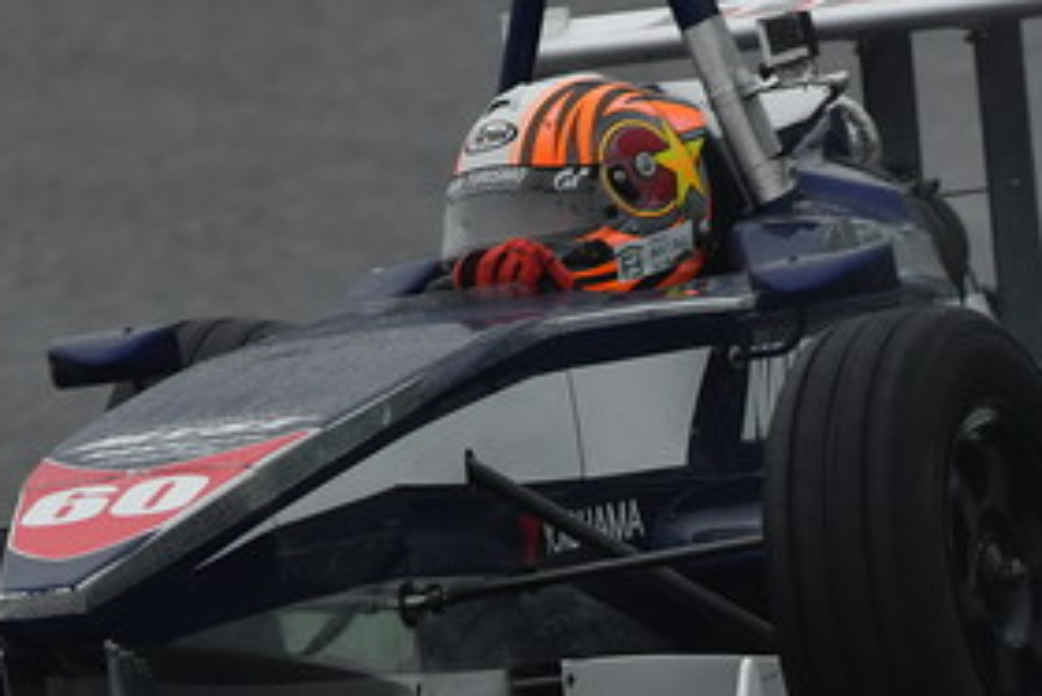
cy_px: 320
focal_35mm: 1926
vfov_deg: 0.7
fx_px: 55773
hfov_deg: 1.1
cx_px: 454
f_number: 8
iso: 400
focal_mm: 500
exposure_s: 1/500
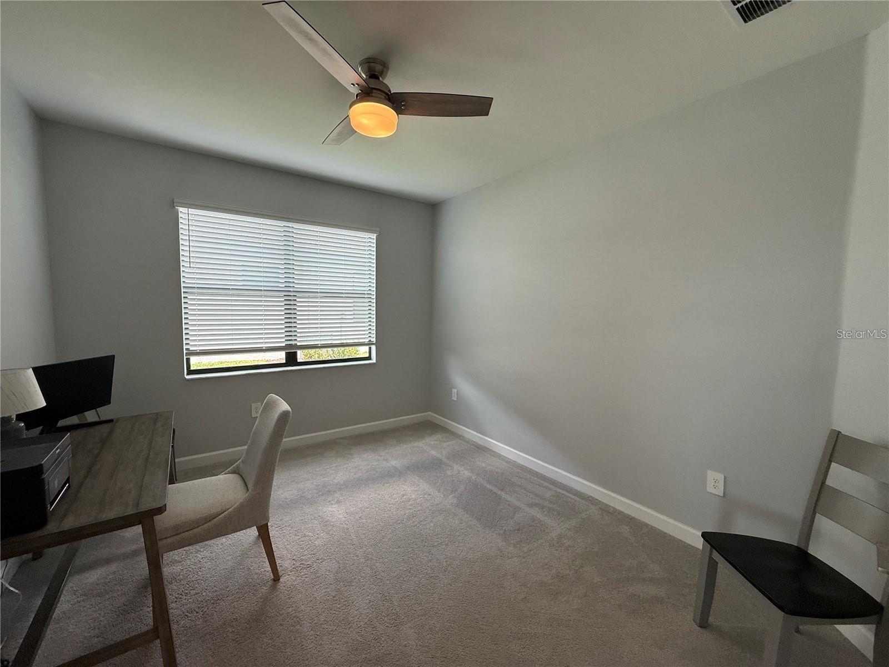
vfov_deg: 85.7
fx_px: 360
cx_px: 444
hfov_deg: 102.1
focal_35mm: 14
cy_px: 334
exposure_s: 1/120
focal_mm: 2.22
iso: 160
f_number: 2.2
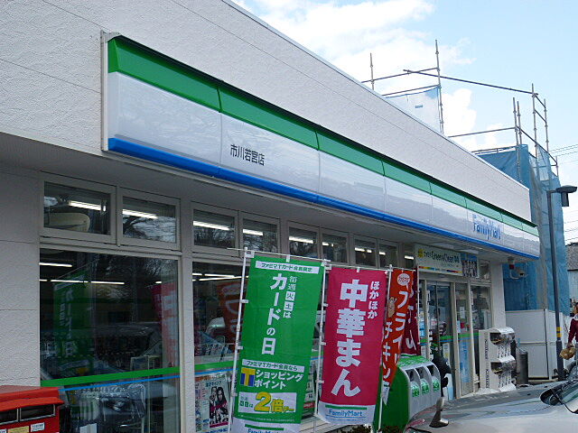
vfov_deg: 30.3
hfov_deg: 39.7
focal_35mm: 48
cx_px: 289
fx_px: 801
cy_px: 216
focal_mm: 8.5
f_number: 4
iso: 100
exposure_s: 1/400
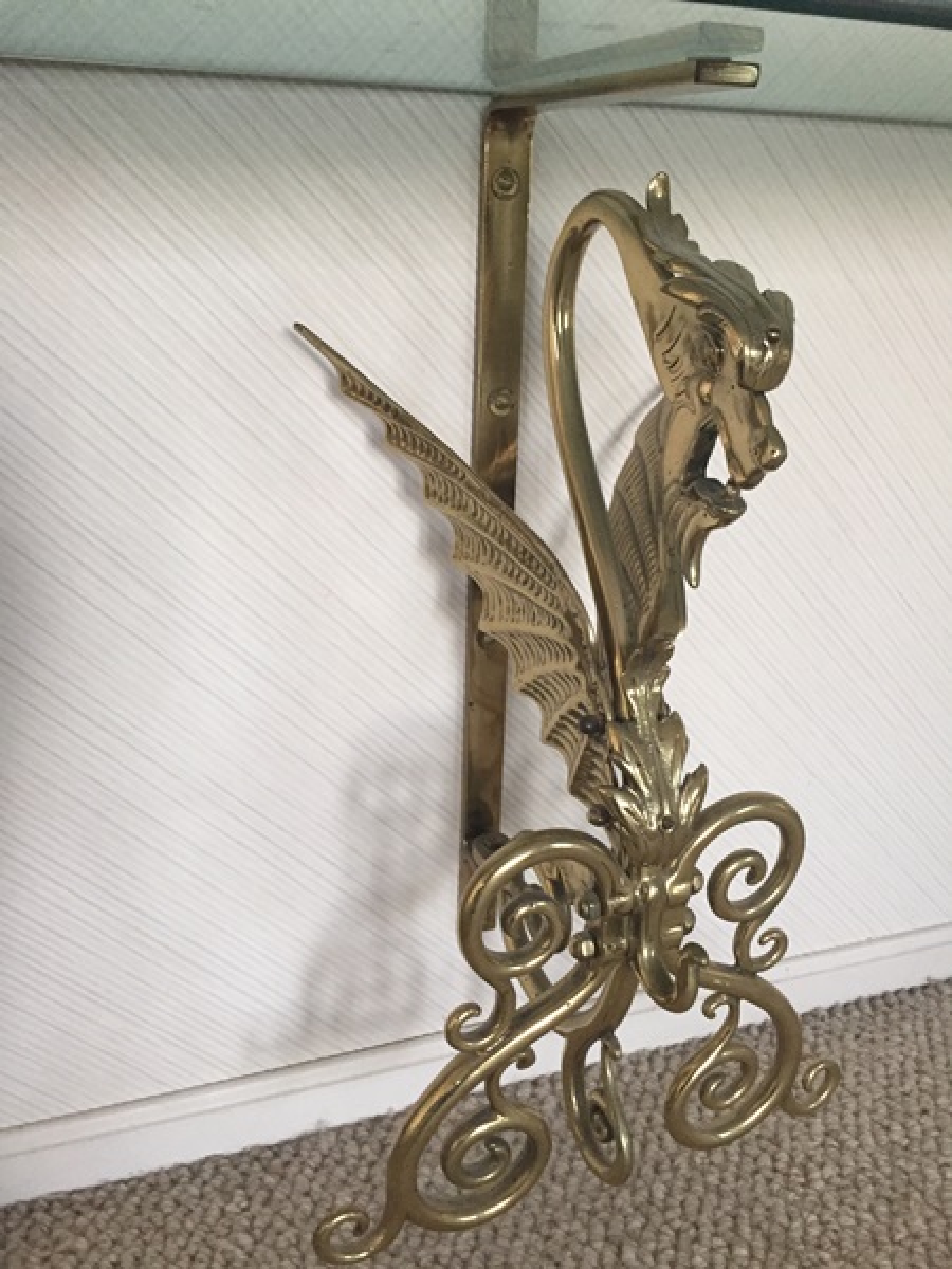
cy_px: 634
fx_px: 1063
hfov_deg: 48.2
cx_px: 476
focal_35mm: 29
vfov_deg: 61.7
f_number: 2.2
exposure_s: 1/30
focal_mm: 4.15
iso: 160
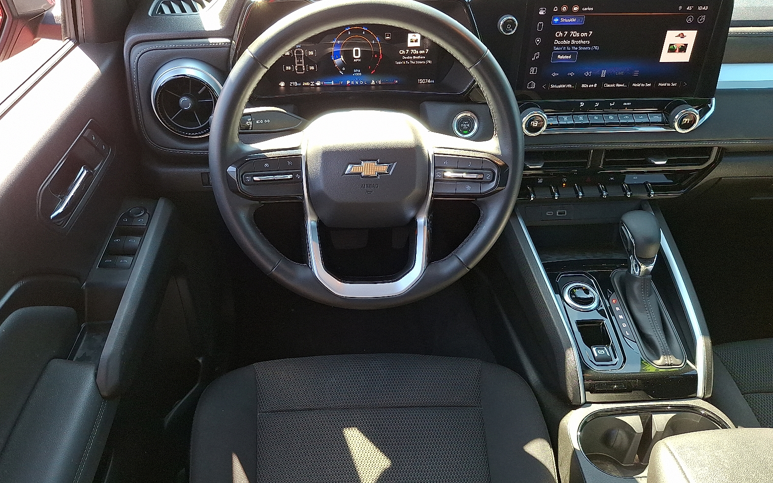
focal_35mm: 27
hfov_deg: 68.4
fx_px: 569
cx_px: 380
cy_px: 251
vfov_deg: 46.0
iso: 38
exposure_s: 1/120
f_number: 1.8
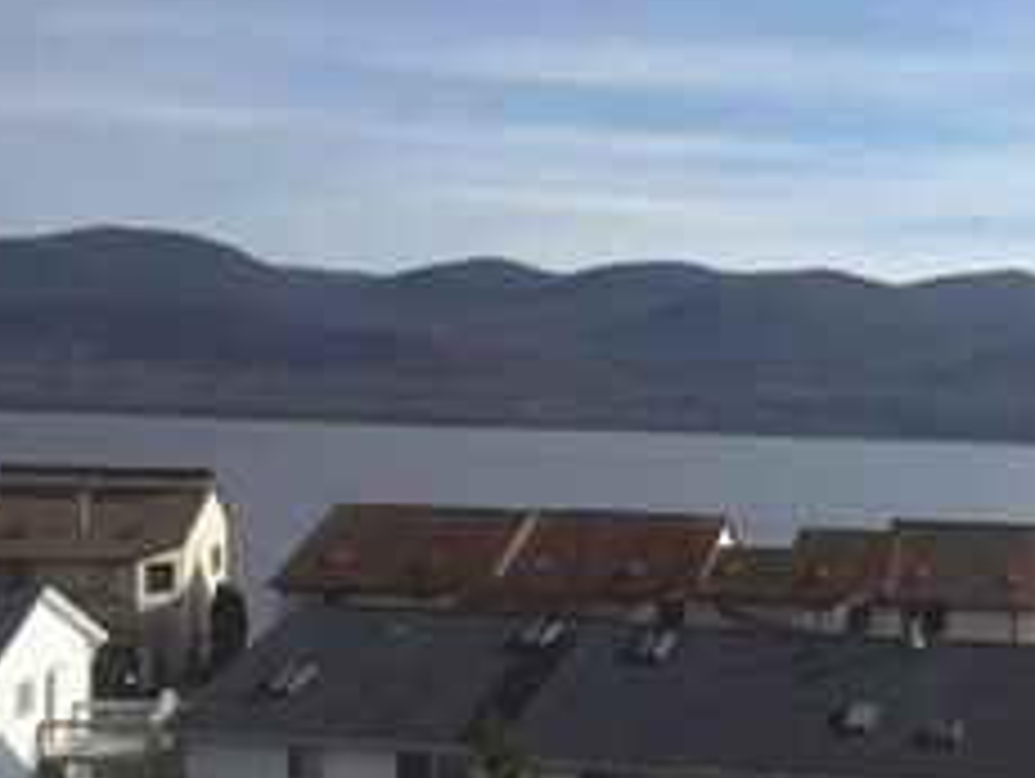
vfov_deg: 23.2
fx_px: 1886
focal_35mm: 63
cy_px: 555
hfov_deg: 29.6
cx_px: 909
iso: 32
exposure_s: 1/2083
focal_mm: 4.15
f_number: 2.2
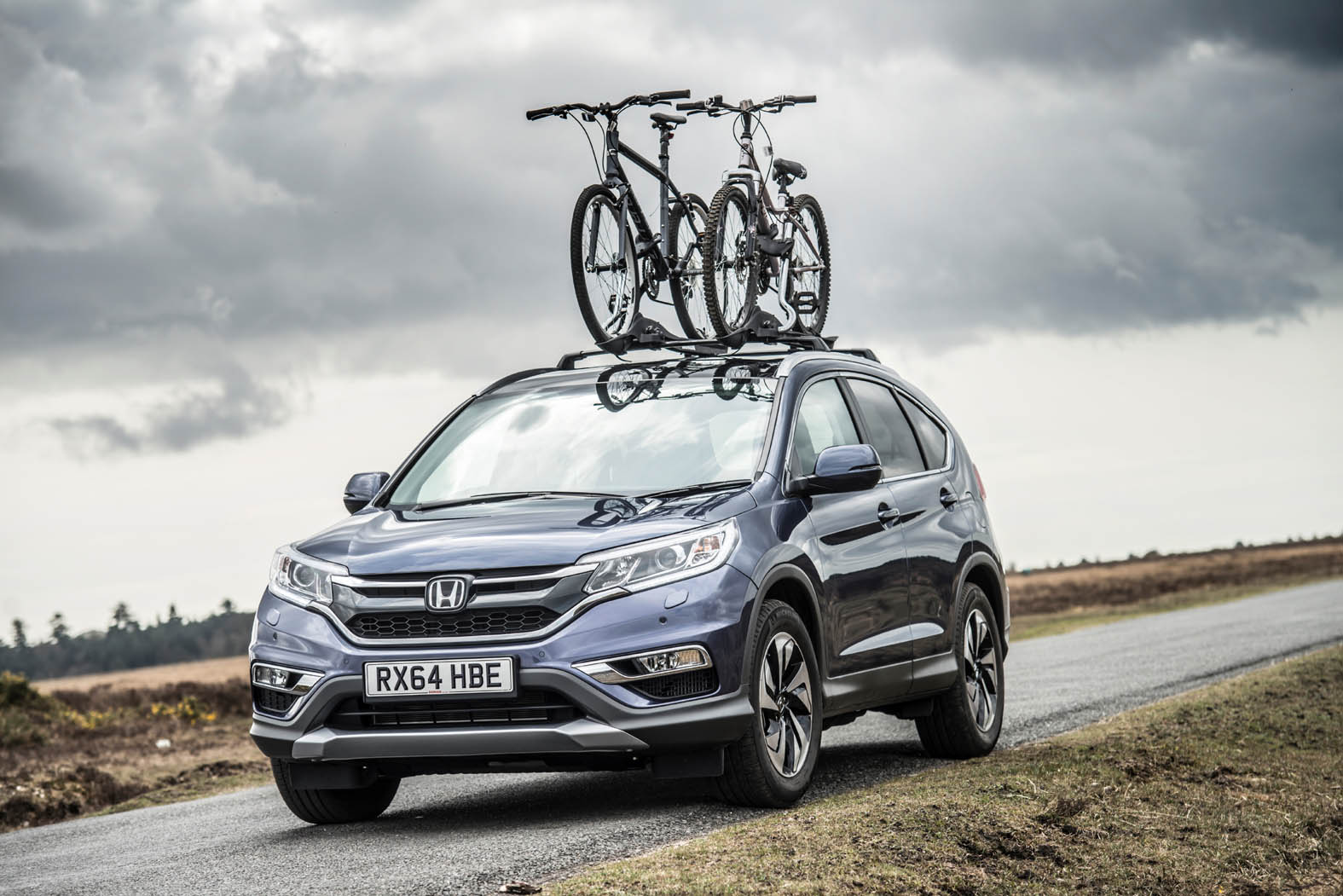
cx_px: 672
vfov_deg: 13.0
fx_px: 3918
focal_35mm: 105
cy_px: 448
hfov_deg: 19.5
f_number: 5
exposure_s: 1/500
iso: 125
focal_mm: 105
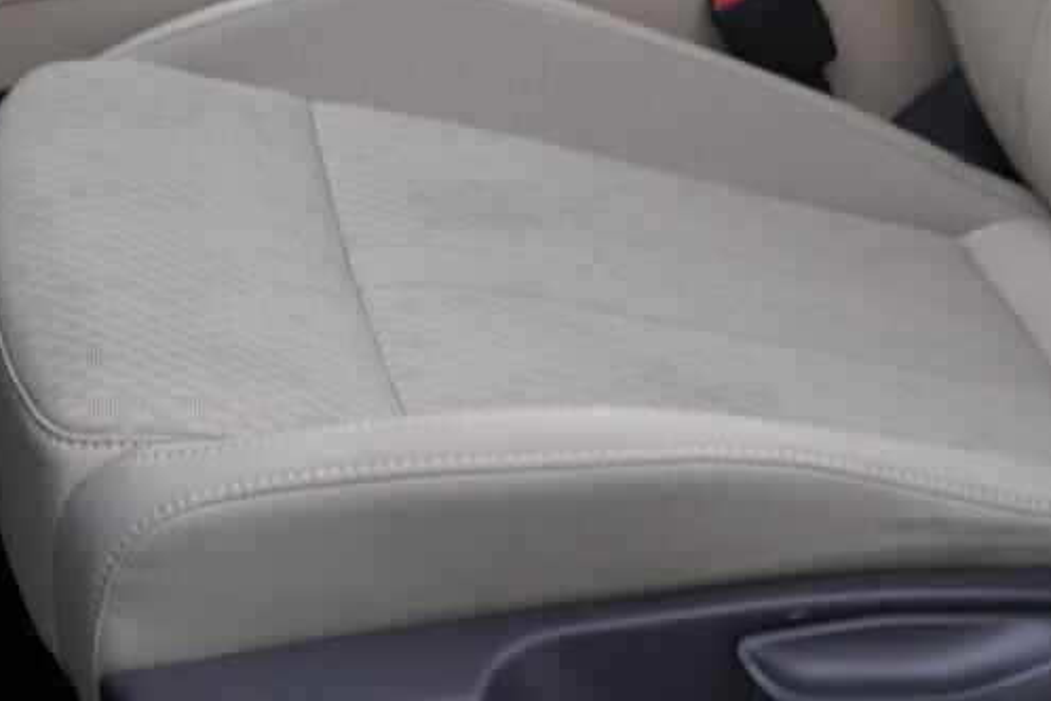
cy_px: -277
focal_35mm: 104
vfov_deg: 12.6
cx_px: 644
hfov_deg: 19.6
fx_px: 3036
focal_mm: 24
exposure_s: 1/60
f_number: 3.5
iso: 125
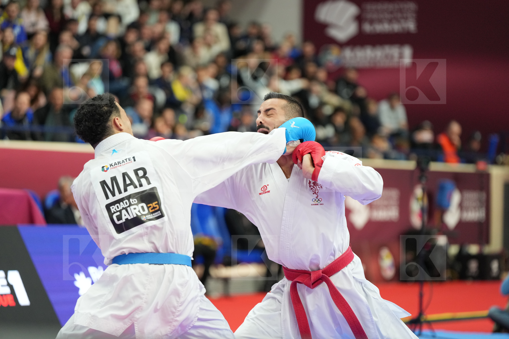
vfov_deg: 9.0
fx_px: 2163
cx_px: 254
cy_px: 170
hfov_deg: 13.4
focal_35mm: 153
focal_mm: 153
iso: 3200
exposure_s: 1/1000
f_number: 2.8
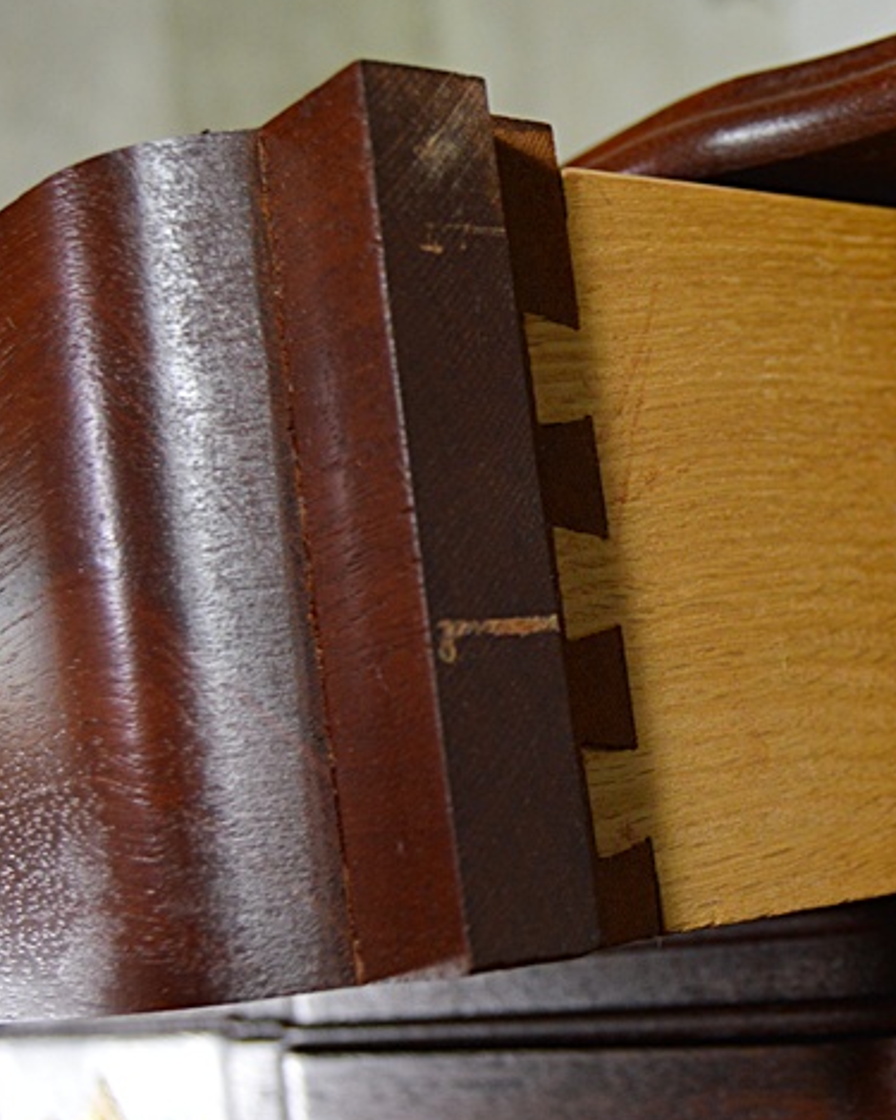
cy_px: 610
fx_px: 1990
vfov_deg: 31.4
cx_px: 750
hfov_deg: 24.9
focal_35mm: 60
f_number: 3.5
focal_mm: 20
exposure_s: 1/60
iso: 450
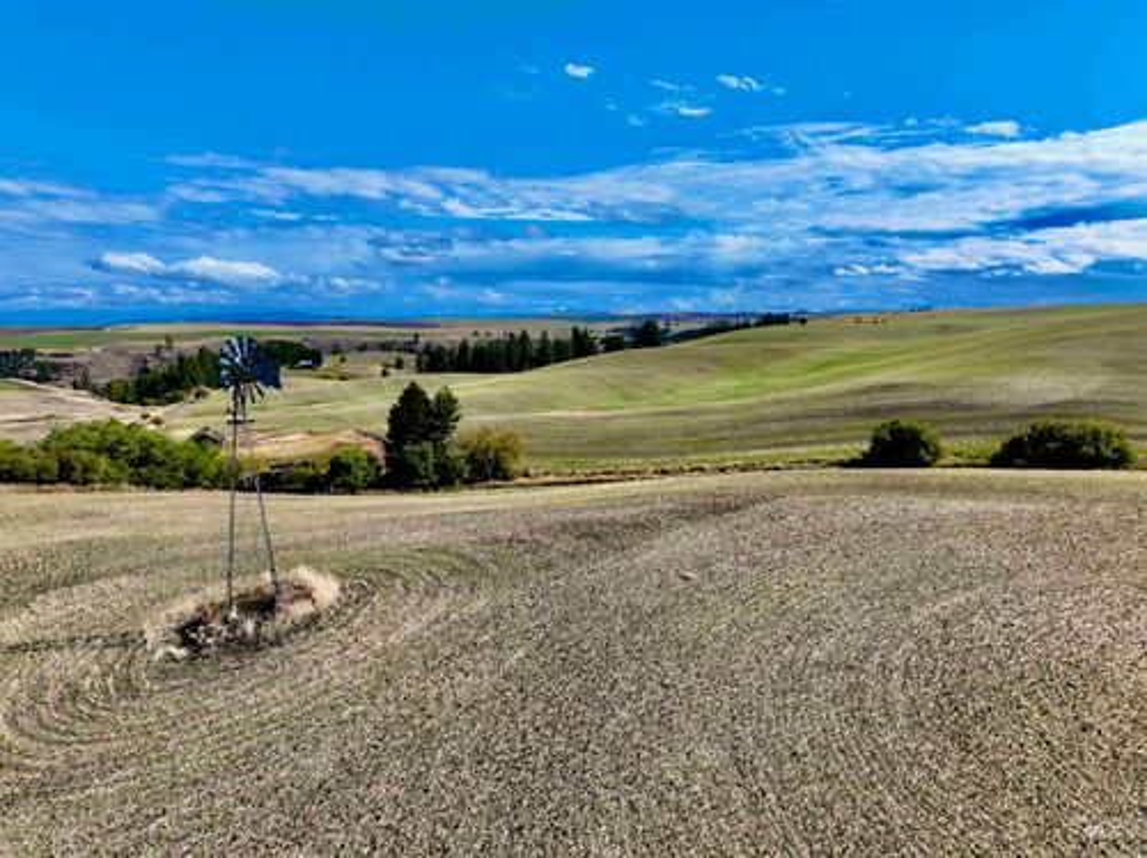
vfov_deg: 56.7
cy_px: 429
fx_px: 794
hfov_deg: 71.6
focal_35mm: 24
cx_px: 574
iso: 100
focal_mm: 12.29
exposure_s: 1/2000
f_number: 2.8
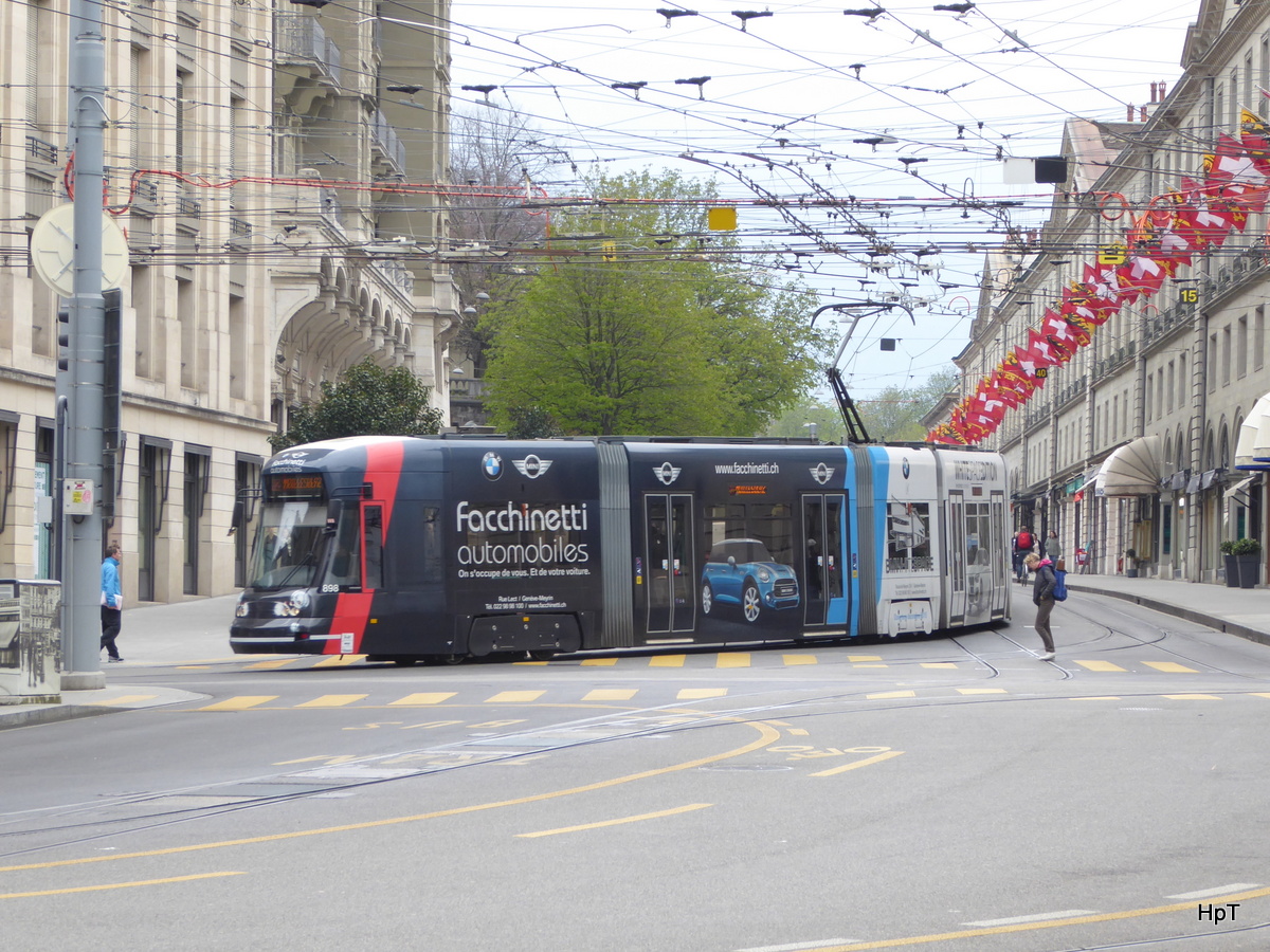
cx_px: 635
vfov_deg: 10.7
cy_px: 476
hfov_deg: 14.3
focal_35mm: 138
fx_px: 5063
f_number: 5.2
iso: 125
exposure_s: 1/125
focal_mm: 22.3
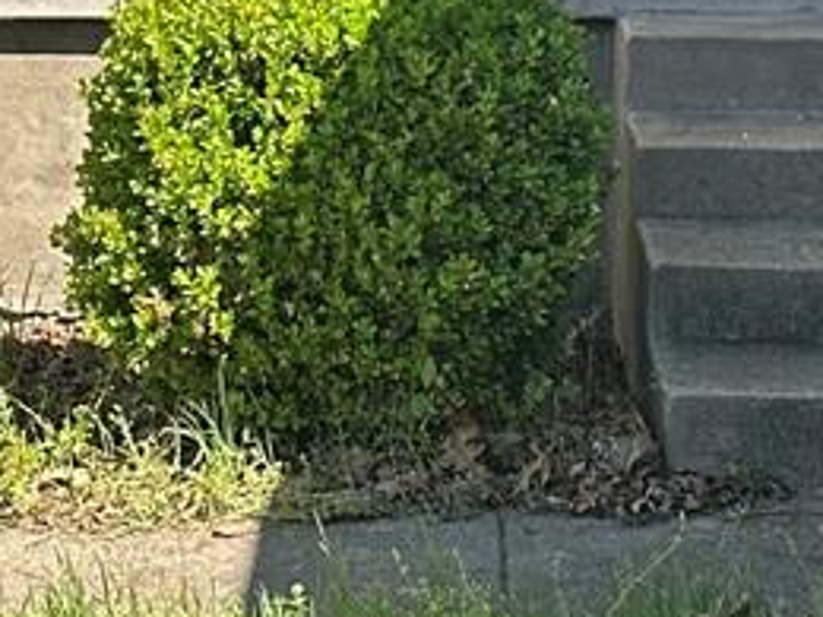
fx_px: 4494
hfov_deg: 10.4
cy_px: -551
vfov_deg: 7.6
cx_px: 848
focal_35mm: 189
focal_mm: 6.86
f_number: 1.78
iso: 64
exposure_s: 1/1157
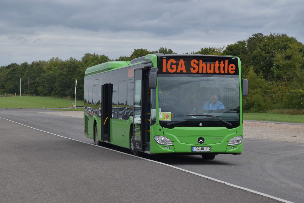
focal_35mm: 93
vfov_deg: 14.7
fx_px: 785
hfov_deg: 21.9
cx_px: 152
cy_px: 102
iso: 400
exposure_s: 1/320
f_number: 14
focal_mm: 62
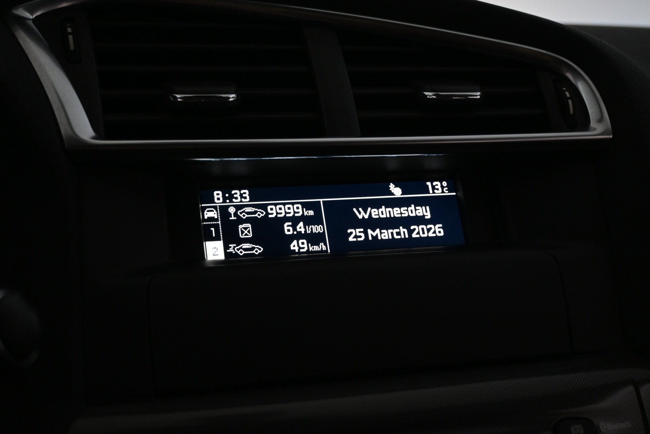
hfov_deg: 40.0
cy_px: 217
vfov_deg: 27.3
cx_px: 325
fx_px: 894
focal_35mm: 50
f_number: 5
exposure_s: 1/50
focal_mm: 33
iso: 1250
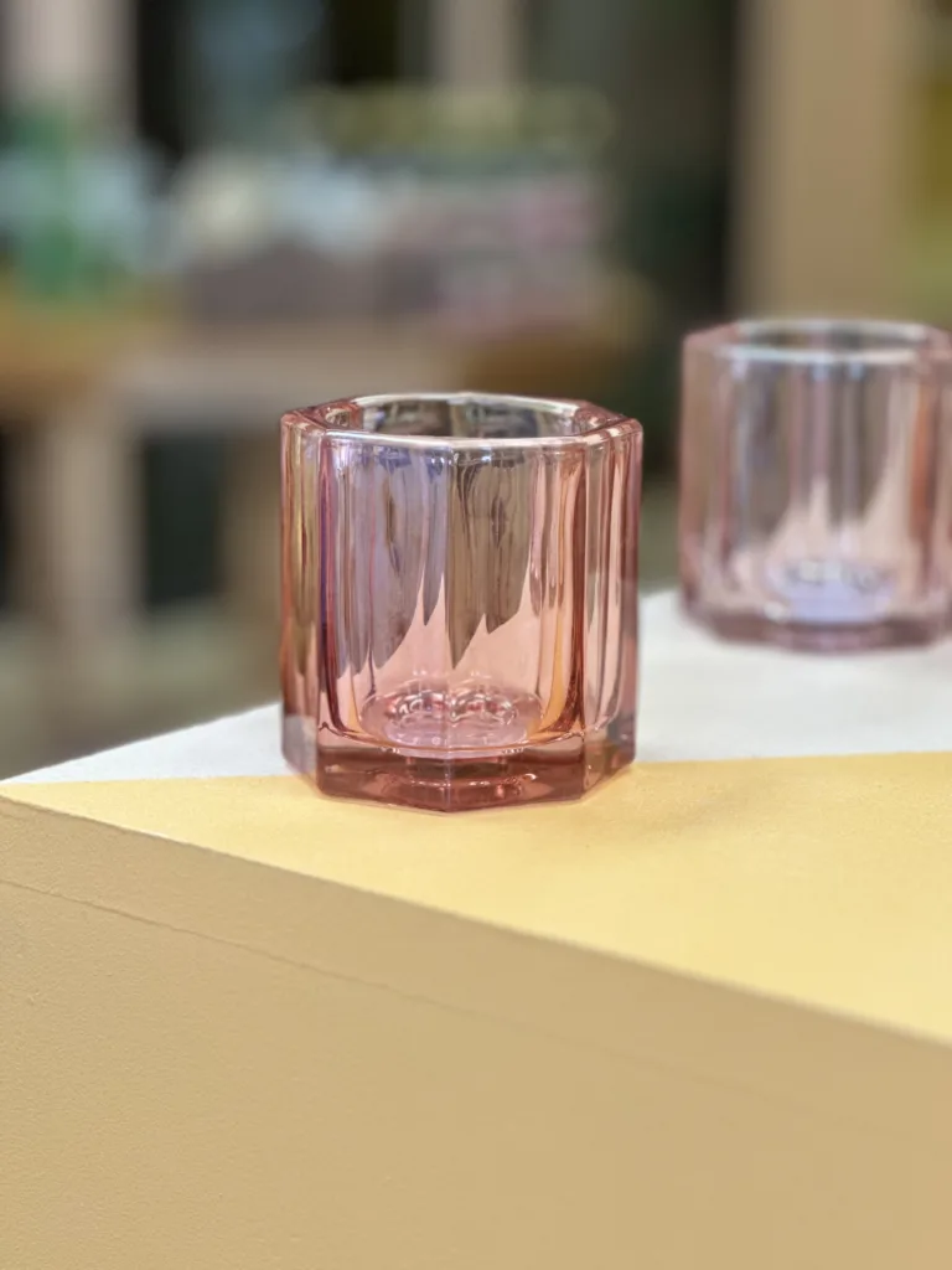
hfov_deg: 19.1
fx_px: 2824
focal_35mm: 77
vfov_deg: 25.3
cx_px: 476
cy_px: 635
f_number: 2.8
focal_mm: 9
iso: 200
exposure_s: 1/100
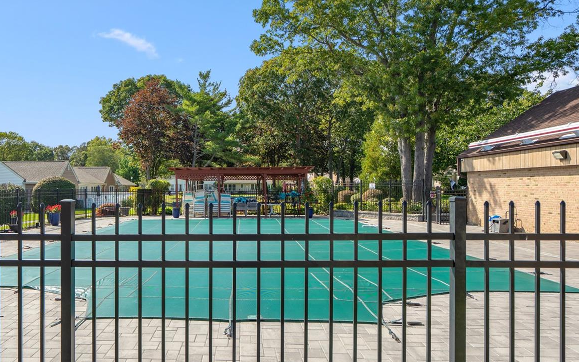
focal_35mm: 29
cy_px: 189
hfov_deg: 63.9
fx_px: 458
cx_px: 223
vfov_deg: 43.1
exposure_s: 1/200
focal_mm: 16
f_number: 5.6
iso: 64
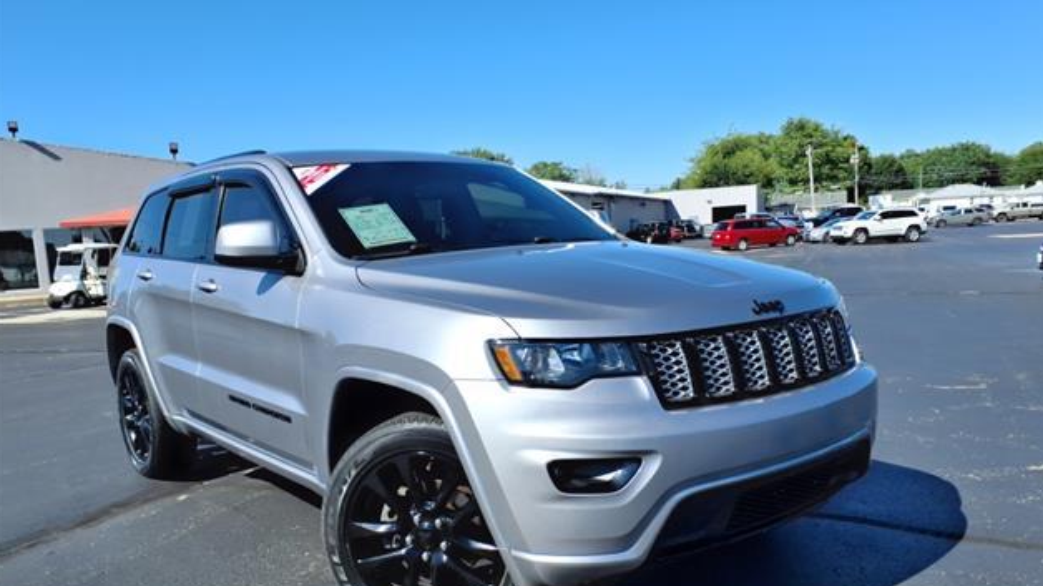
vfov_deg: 38.8
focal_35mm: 30
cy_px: 344
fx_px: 830
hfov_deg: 64.3
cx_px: 522
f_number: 1.9
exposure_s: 1/1667
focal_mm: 3.58
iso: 40
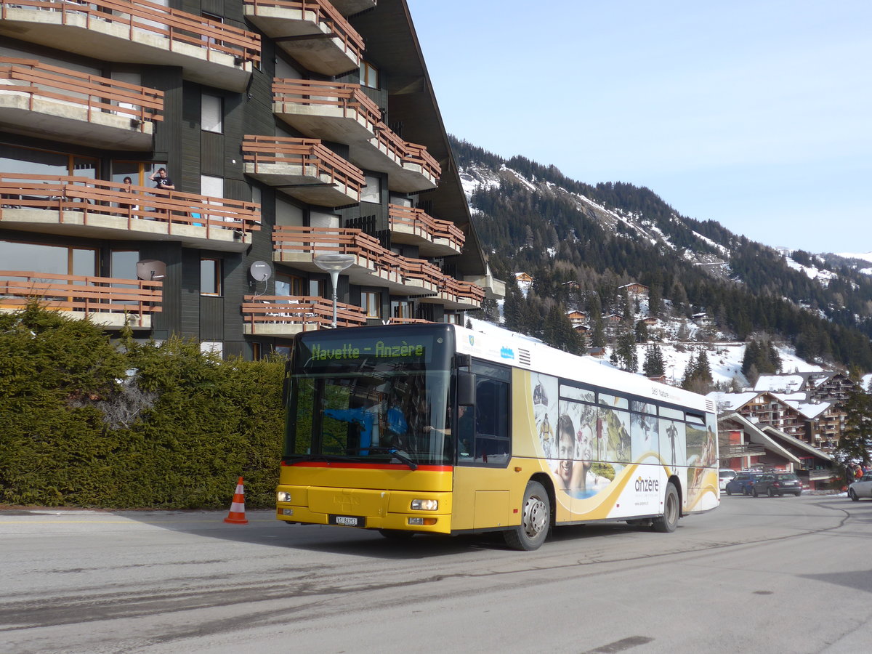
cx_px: 436
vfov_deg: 36.8
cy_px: 327
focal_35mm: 39
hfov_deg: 47.9
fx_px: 982
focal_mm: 8
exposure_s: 1/1600
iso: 80
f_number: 2.8
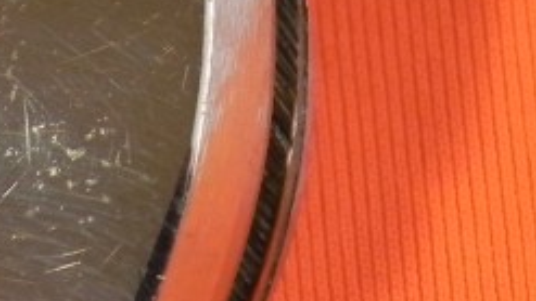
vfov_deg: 3.2
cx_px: -91
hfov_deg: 5.7
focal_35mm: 375
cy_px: -188
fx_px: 5330
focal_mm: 15.1
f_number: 4
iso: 160
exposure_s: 1/77.2
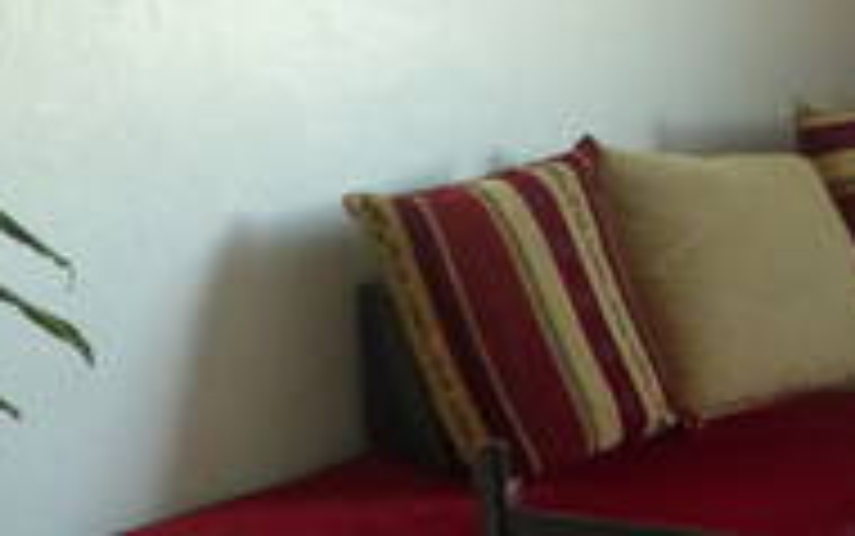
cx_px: 1040
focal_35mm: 110
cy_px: 356
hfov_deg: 17.9
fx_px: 2565
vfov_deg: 11.9
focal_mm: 4.6
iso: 400
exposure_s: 1/20
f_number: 2.8
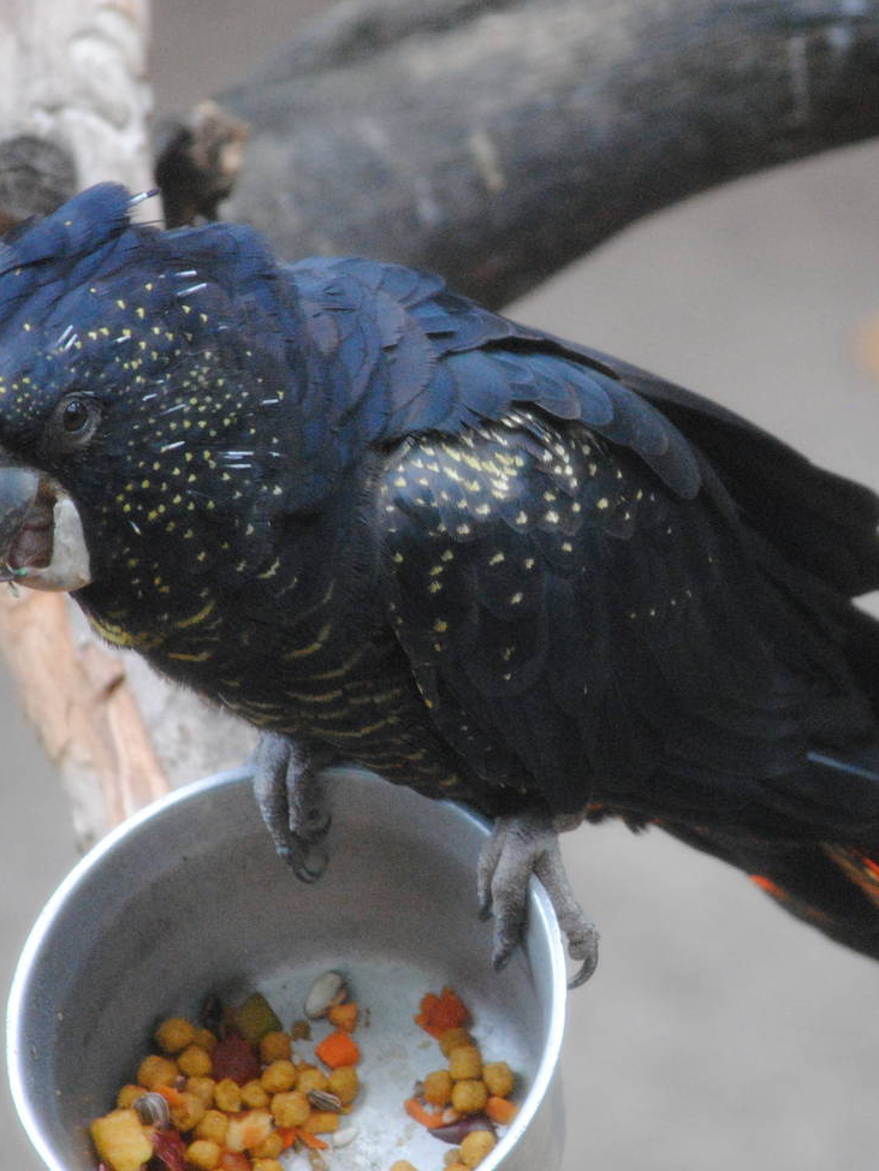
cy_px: 613
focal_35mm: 439
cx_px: 641
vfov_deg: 4.5
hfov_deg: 3.4
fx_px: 14850
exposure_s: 1/400
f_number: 5
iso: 1600
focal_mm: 185
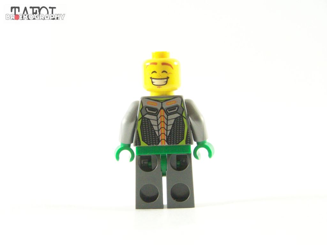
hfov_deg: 18.7
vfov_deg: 14.1
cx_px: 164
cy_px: 122
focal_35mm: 105
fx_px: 992
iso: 400
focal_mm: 17.5
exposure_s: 1/60
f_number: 3.2
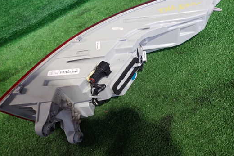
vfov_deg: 43.6
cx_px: 122
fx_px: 195
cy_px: 70
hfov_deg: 61.9
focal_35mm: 30
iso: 200
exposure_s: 1/30
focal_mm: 4.5
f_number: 2
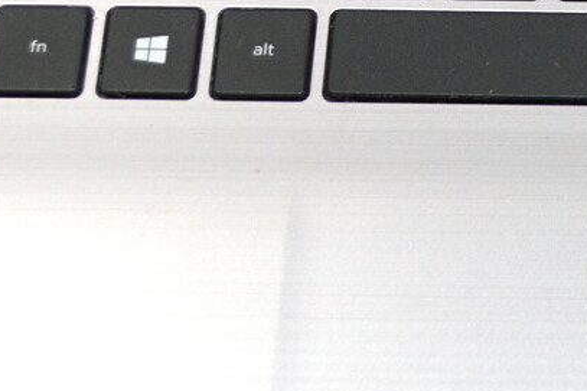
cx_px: 812
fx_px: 2689
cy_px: -136
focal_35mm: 165
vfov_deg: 8.2
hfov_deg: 12.0
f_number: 4.5
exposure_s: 1/125
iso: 360
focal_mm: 28
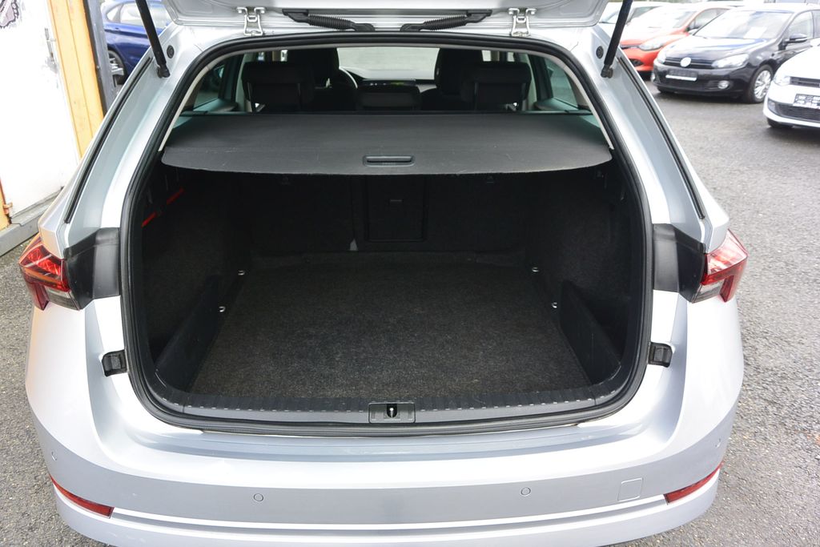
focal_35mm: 27
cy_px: 274
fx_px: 615
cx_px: 410
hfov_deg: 67.4
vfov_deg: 47.9
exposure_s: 1/160
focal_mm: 10
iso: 160
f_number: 3.5
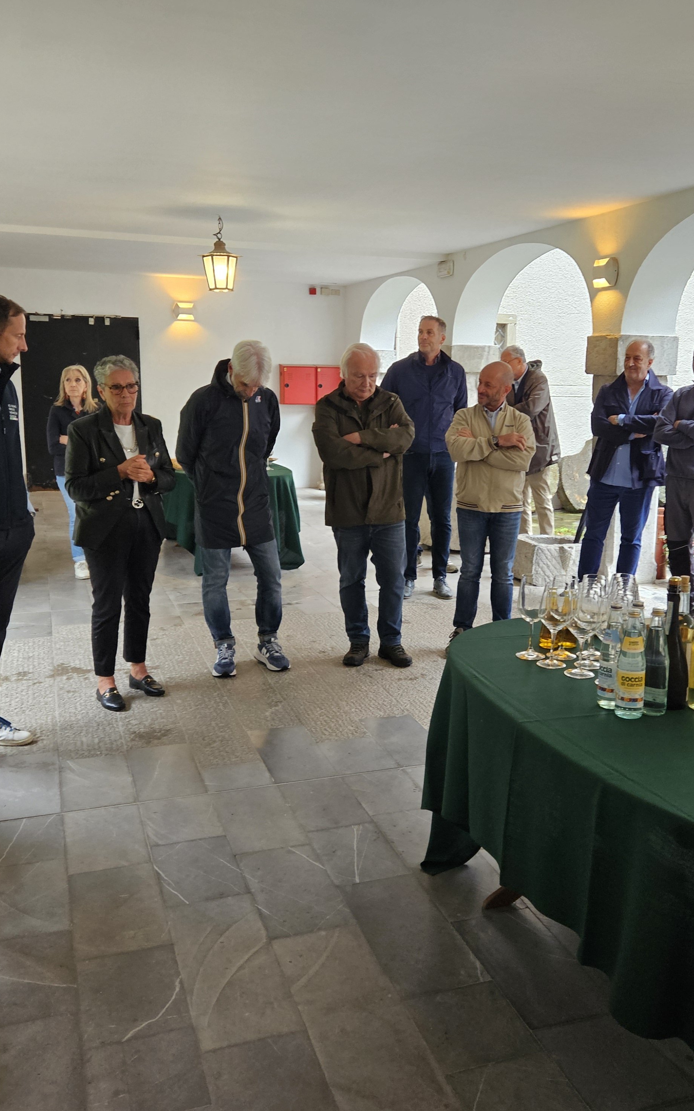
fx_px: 999
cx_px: 416
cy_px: 558
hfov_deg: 38.2
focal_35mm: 33
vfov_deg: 58.1
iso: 320
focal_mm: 5.4
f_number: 1.8
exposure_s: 1/100
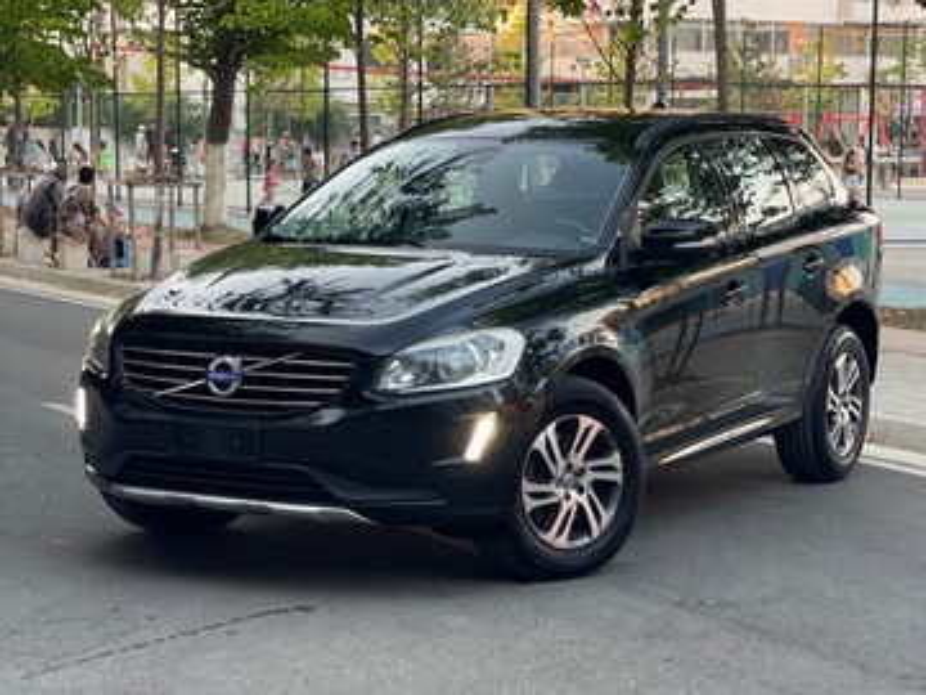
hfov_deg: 30.3
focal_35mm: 64
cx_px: 463
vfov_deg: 22.9
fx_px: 1712
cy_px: 348
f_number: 2.2
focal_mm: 7.5
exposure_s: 1/121
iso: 160
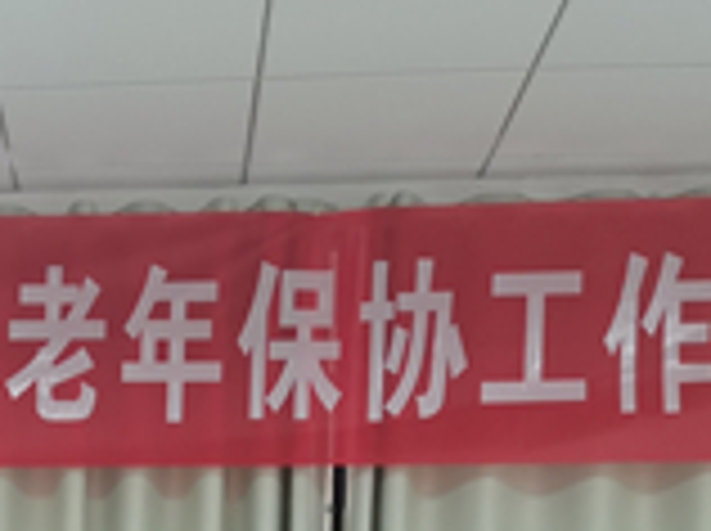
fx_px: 2030
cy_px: 896
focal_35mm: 99
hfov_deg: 18.7
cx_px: -158
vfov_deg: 13.6
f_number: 1.8
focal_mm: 5.58
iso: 640
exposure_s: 1/25
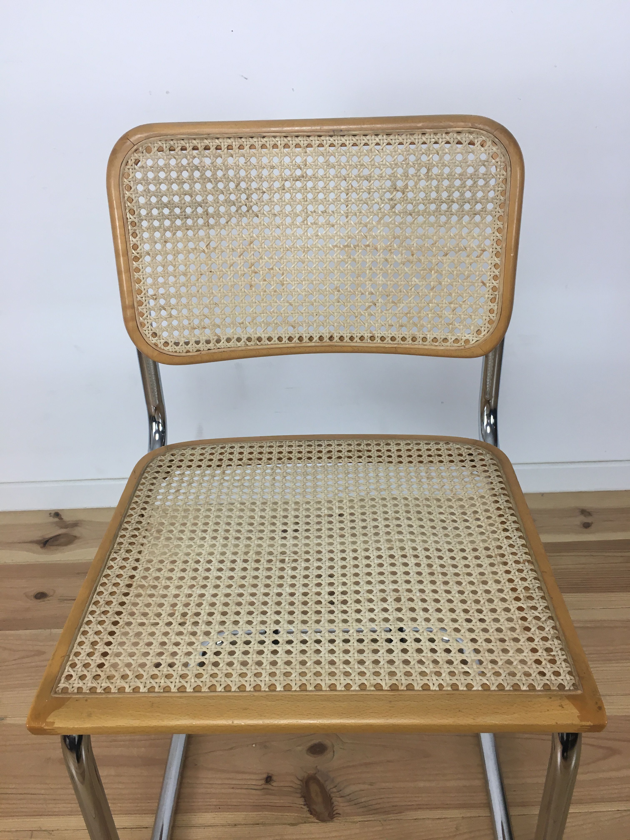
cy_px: 420
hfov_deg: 48.2
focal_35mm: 29
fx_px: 704
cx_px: 315
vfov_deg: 61.7
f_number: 2.2
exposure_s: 1/33
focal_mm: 4.15
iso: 25
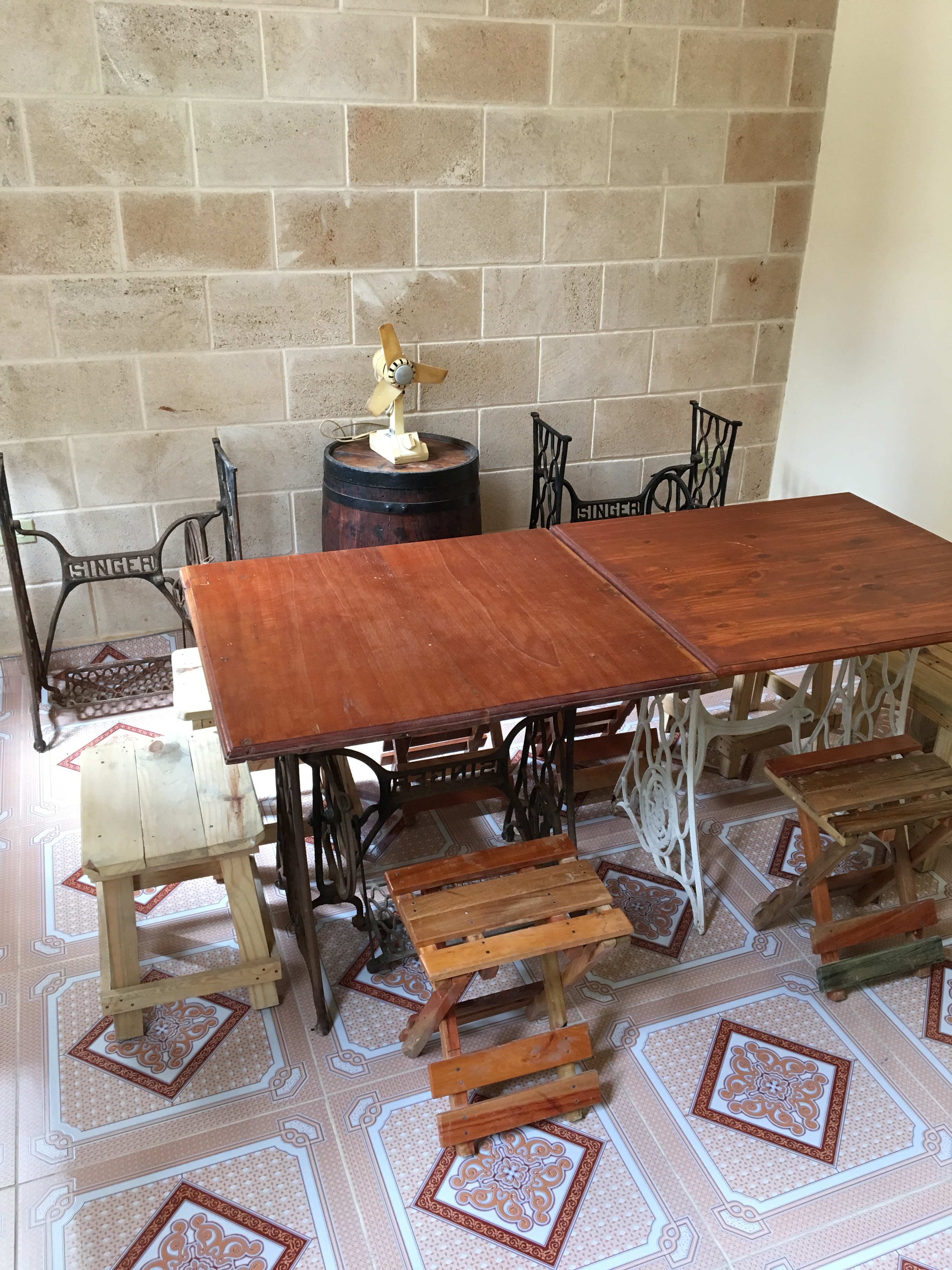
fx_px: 1063
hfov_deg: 48.2
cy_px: 635
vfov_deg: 61.7
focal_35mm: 29
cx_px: 476
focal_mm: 4.15
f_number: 2.2
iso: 100
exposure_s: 1/30
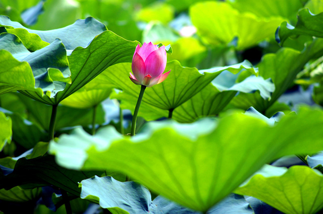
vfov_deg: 4.6
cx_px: 162
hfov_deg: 6.9
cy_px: 107
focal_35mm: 300
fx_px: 2688
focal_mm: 200
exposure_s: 1/400
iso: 100
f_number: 6.3
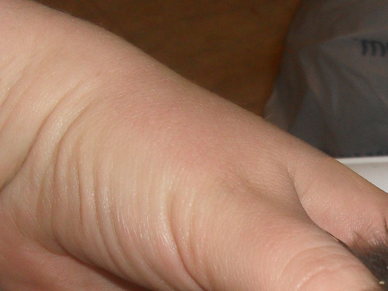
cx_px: 469
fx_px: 1054
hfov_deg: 19.6
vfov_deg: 15.0
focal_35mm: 94
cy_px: 375
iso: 200
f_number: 3.2
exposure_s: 1/45
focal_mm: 6.3
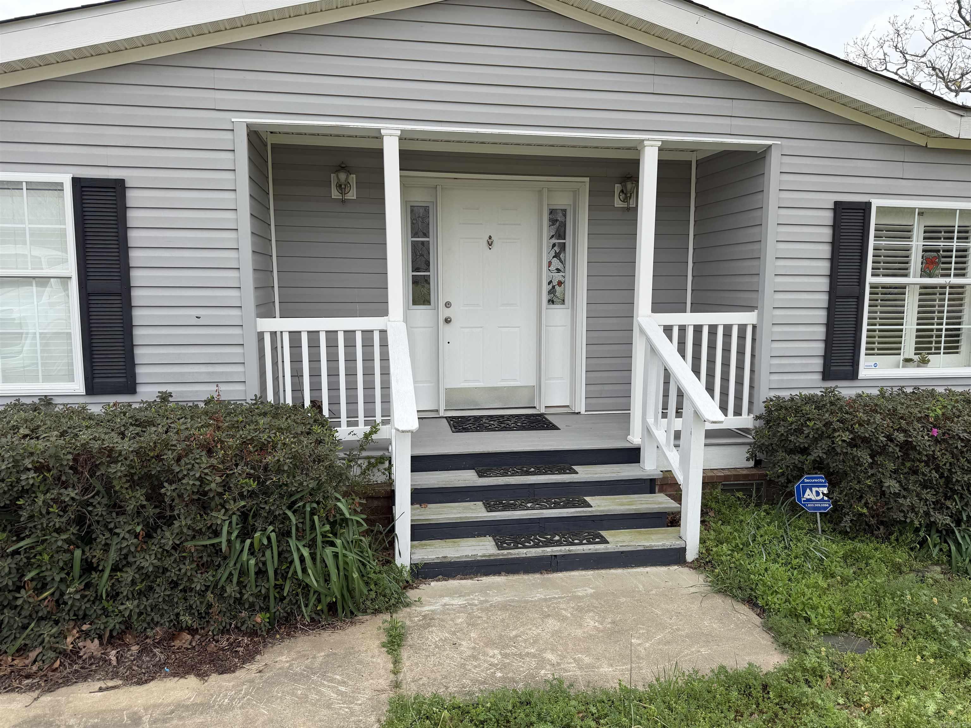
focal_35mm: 24
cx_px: 486
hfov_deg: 71.6
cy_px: 364
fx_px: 673
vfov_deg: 56.8
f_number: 1.78
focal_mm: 6.76
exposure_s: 1/4167
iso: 80
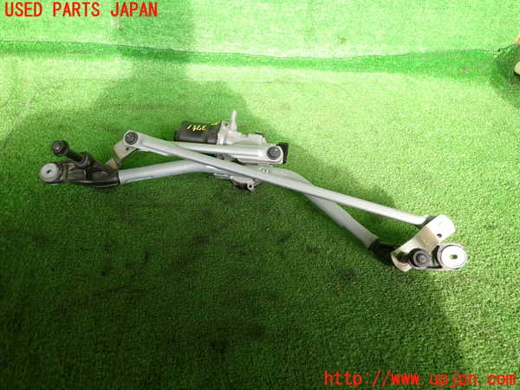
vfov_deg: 54.9
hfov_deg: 69.4
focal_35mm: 25
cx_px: 260
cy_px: 195
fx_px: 376
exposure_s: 1/60
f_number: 2
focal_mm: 4.5
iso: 100
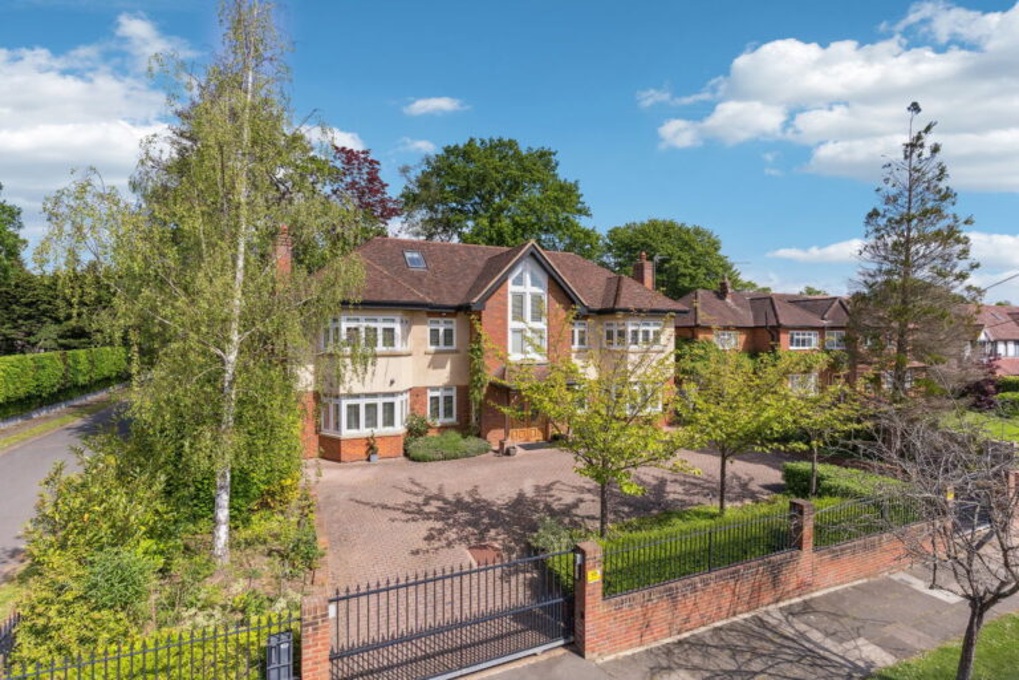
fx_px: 509
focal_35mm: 18
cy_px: 340
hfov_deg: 90.0
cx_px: 510
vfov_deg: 67.4
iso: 800
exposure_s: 1/2500
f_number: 6.3
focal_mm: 18
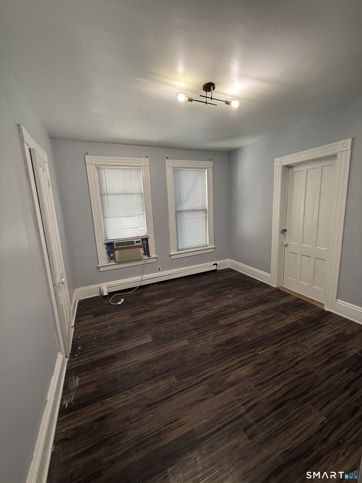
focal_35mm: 14
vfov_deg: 102.1
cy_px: 242
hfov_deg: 85.7
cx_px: 181
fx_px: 195
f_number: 2.2
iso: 200
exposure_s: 1/60
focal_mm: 2.22
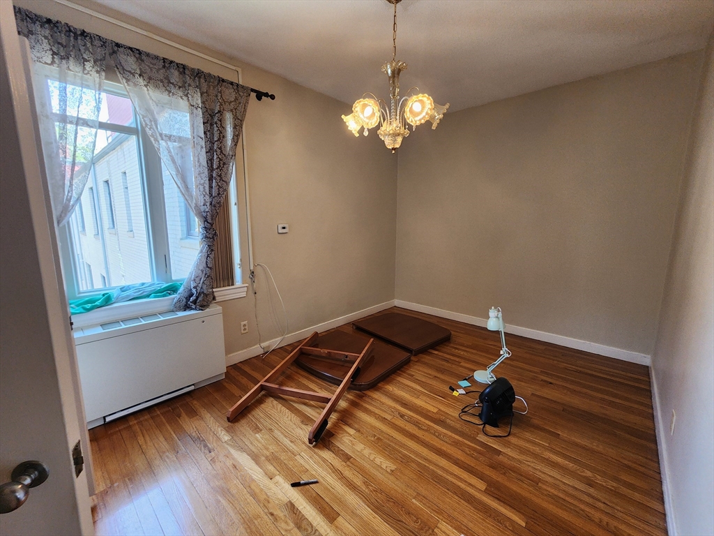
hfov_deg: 106.2
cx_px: 357
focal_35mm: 13
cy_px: 268
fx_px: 268
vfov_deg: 89.9
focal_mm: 2.2
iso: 160
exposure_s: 1/60
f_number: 2.2
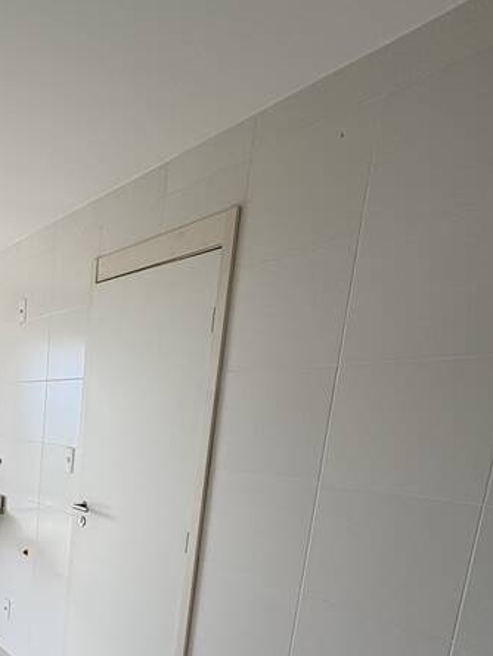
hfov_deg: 36.6
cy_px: 559
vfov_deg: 49.5
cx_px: -24
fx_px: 645
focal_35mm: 34
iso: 100
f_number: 2.2
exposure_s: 1/134
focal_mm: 2.22
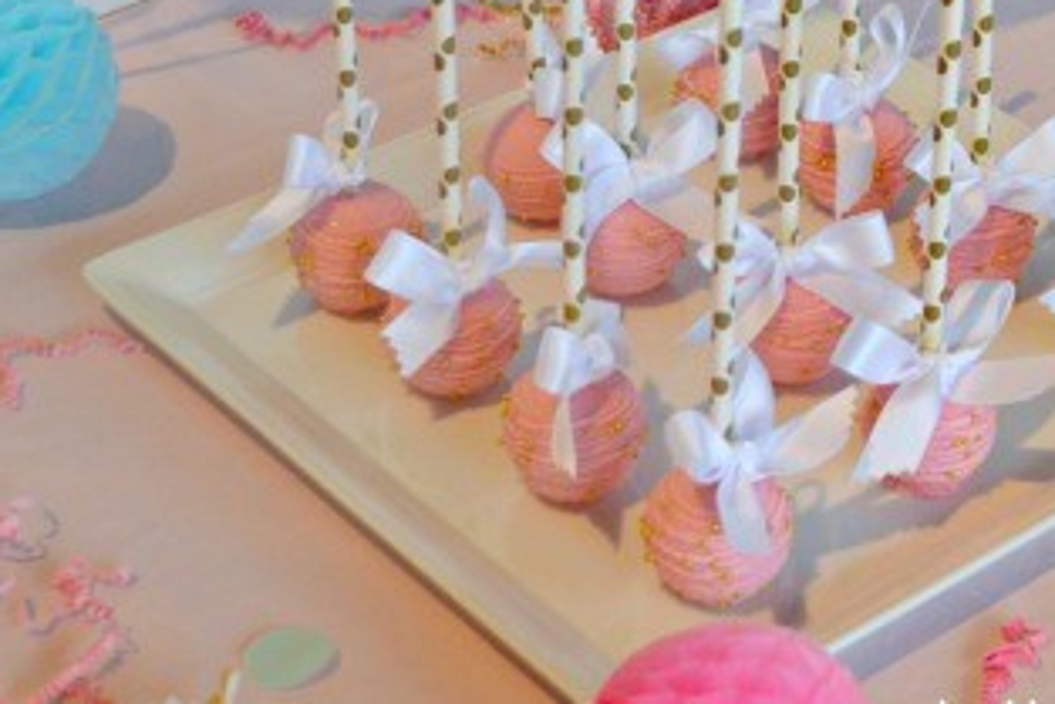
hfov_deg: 18.9
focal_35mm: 104
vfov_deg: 12.9
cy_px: -67
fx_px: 3055
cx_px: 1119
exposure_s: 1/60
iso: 900
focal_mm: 29
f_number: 4.5
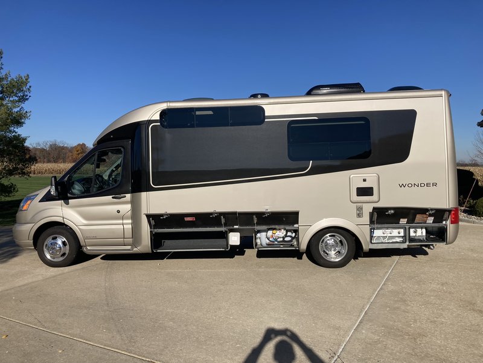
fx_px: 391
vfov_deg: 49.7
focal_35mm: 28
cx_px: 242
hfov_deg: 63.4
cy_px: 182
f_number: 1.8
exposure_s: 1/3690
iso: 20
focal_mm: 3.99
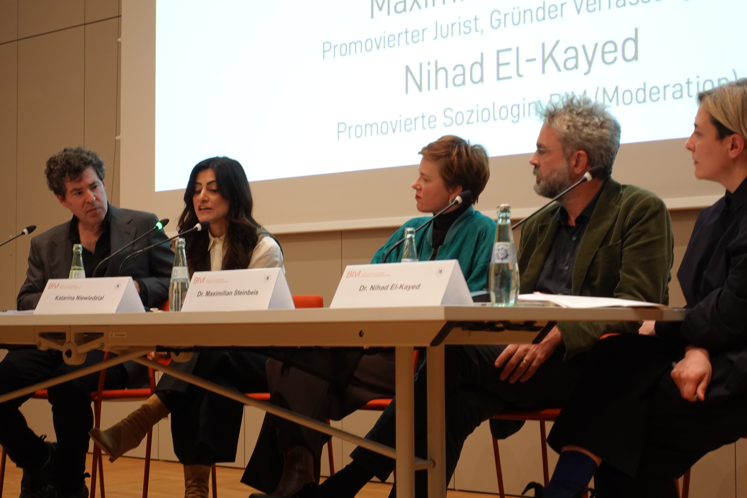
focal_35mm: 68
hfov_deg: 29.7
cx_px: 374
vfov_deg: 20.0
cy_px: 249
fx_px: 1411
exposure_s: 1/80
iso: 500
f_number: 2.8
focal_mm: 25.05
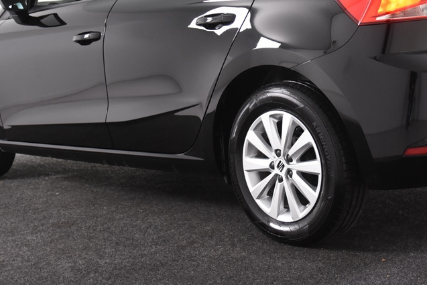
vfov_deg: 18.1
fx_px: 887
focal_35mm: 75
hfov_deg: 26.9
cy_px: 73
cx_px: 278
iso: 1600
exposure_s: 1/60
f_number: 4
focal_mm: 31
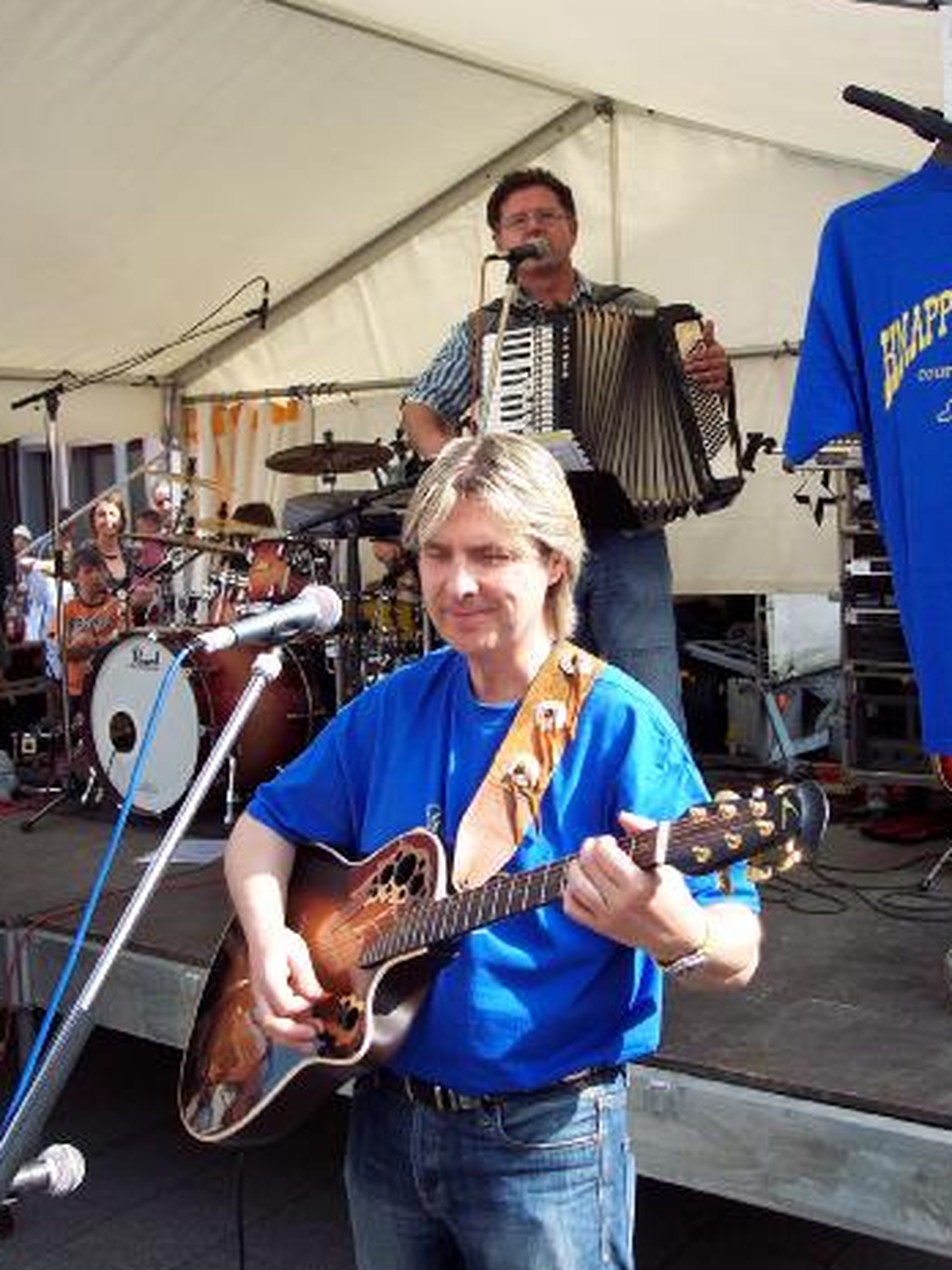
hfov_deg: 34.3
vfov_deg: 44.8
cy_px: 635
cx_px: 494
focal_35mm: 42
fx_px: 1540
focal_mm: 8
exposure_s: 1/250
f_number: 3.4
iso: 100
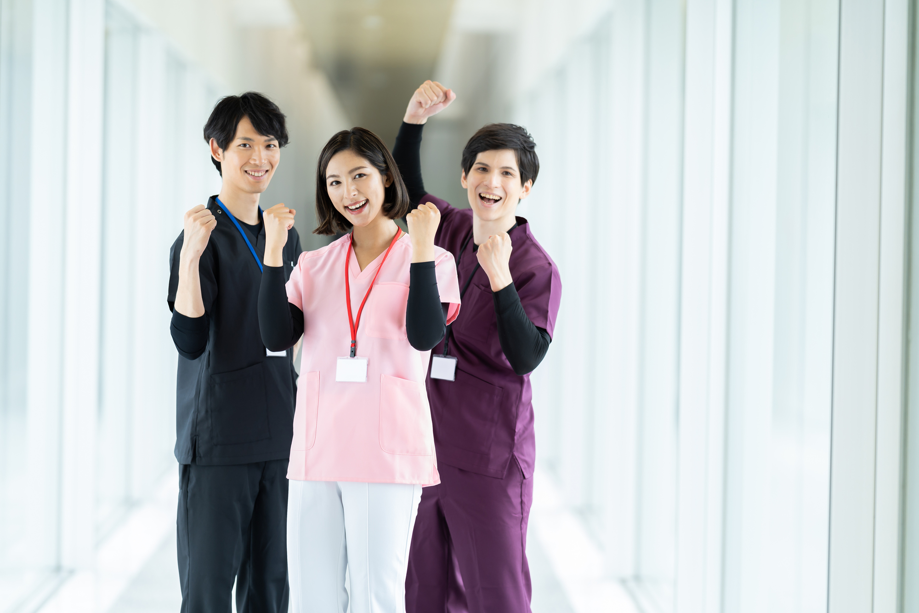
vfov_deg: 10.2
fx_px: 3446
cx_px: 460
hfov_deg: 15.2
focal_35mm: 135
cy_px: 306
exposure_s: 1/1000
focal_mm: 135
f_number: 1.8
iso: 200
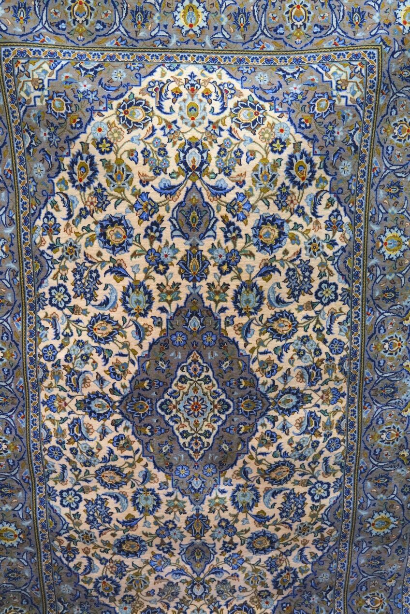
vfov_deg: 63.7
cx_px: 205
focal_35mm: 29
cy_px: 307
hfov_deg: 45.0
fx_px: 495
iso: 2000
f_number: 4
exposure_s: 1/27
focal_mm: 19.2
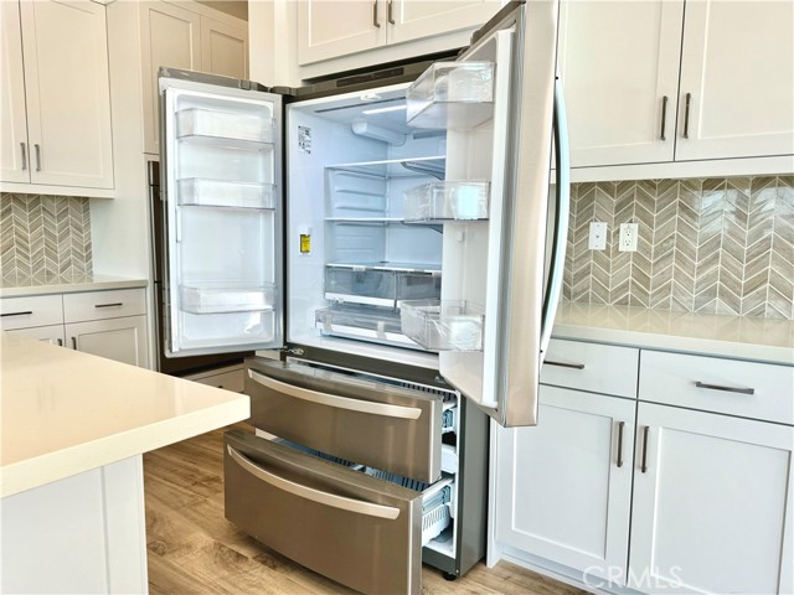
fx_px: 550
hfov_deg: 71.6
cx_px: 397
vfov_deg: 56.8
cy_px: 298
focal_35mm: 24
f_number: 1.78
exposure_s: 1/397
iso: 80
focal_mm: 6.86
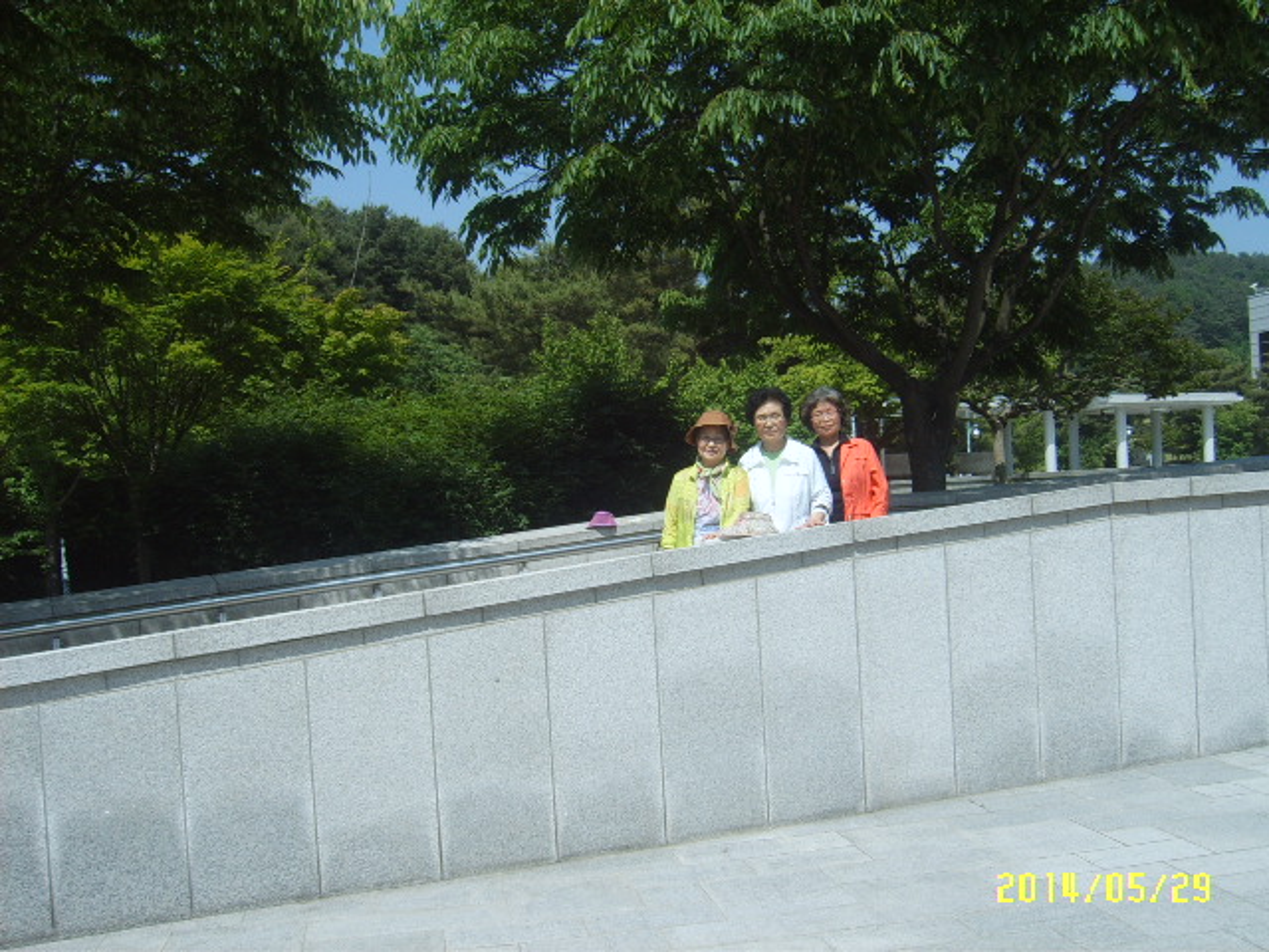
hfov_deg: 52.6
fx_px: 1283
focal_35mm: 35
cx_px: 634
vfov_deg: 40.7
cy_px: 476
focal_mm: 5.8
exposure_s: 1/350
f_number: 5.8
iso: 50
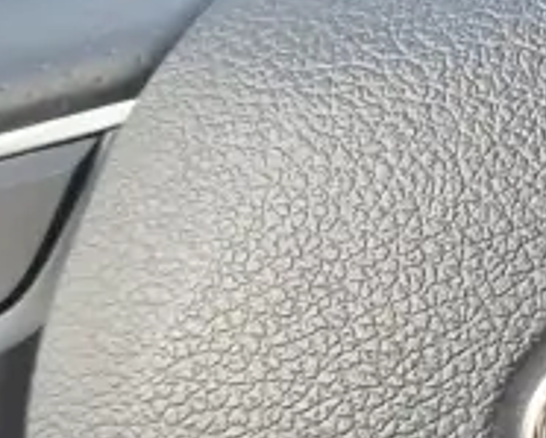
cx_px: 845
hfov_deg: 10.7
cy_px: 38
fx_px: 2813
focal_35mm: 174
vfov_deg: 8.9
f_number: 1.8
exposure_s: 1/120
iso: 200
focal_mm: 6.4
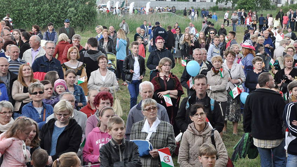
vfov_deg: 14.7
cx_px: 149
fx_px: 646
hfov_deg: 25.9
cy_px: 68
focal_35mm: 82
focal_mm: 52
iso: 1250
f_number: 13
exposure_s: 1/160
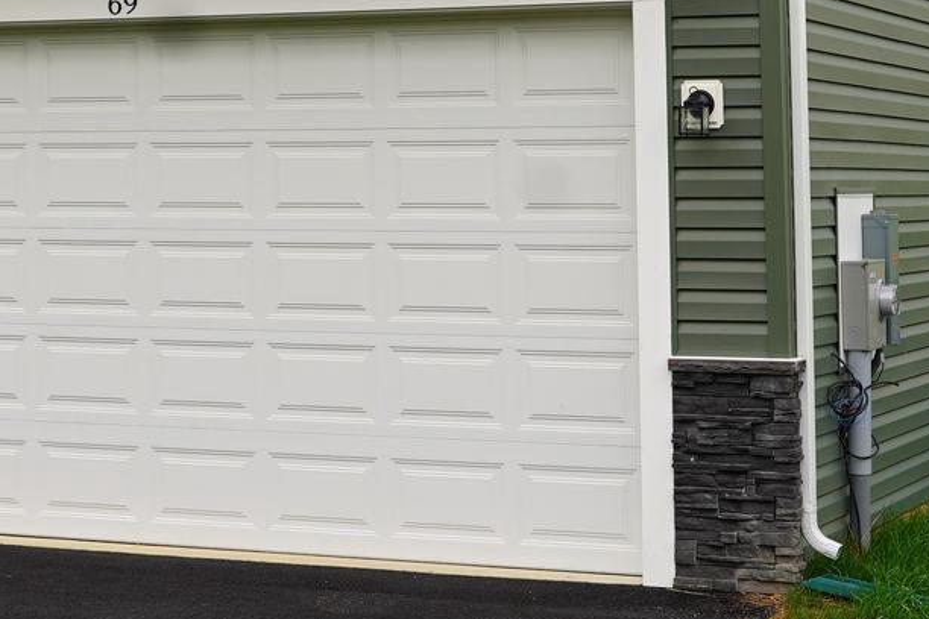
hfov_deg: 18.7
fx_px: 2778
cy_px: -143
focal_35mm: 108
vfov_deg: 12.4
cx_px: 96
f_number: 5
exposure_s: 1/125
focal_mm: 32.2
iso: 100
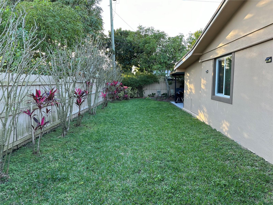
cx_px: 136
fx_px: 189
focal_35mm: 24
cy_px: 102
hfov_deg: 71.6
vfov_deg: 56.8
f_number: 1.78
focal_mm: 6.86
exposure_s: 1/163
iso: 80
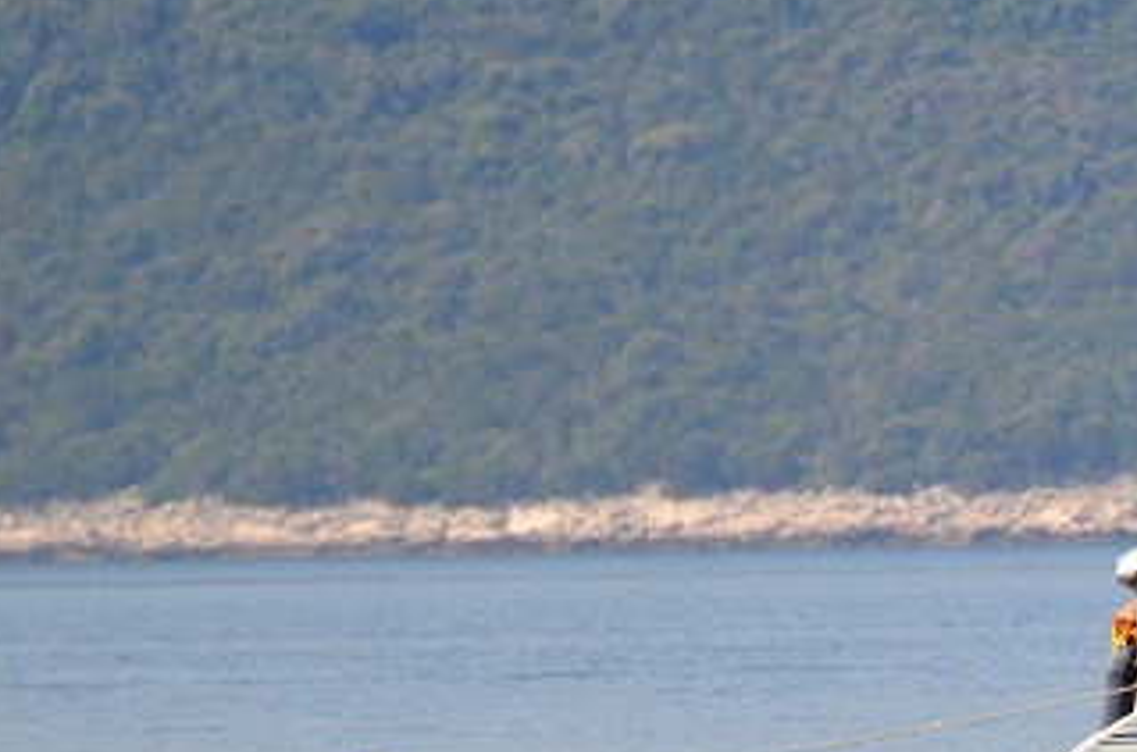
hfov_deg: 1.5
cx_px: 1581
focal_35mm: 1408
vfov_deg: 1.0
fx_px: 44359
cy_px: 237
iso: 400
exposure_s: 1/1250
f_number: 5.6
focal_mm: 300
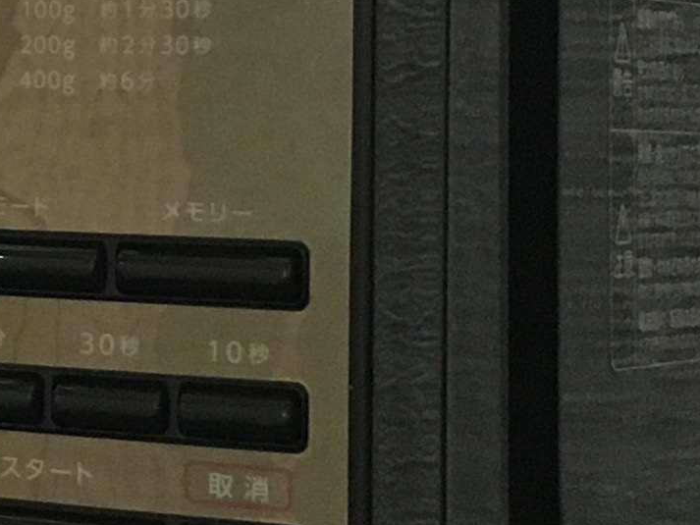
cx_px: -642
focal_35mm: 164
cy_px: -14
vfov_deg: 9.0
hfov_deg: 11.1
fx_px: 3317
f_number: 2.2
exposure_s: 1/24
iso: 200
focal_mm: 4.15
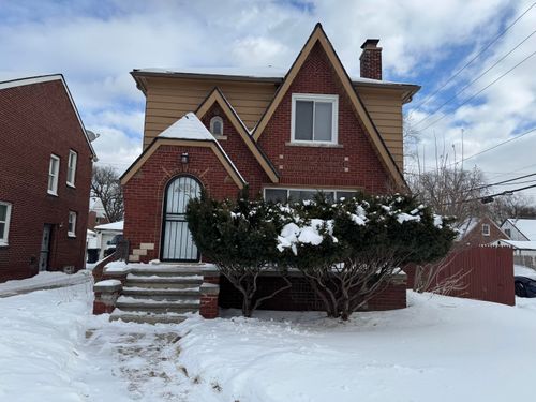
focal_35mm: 24
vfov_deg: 56.8
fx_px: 372
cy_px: 201
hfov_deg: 71.6
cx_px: 268
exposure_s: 1/4049
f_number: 1.78
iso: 80
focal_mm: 6.76
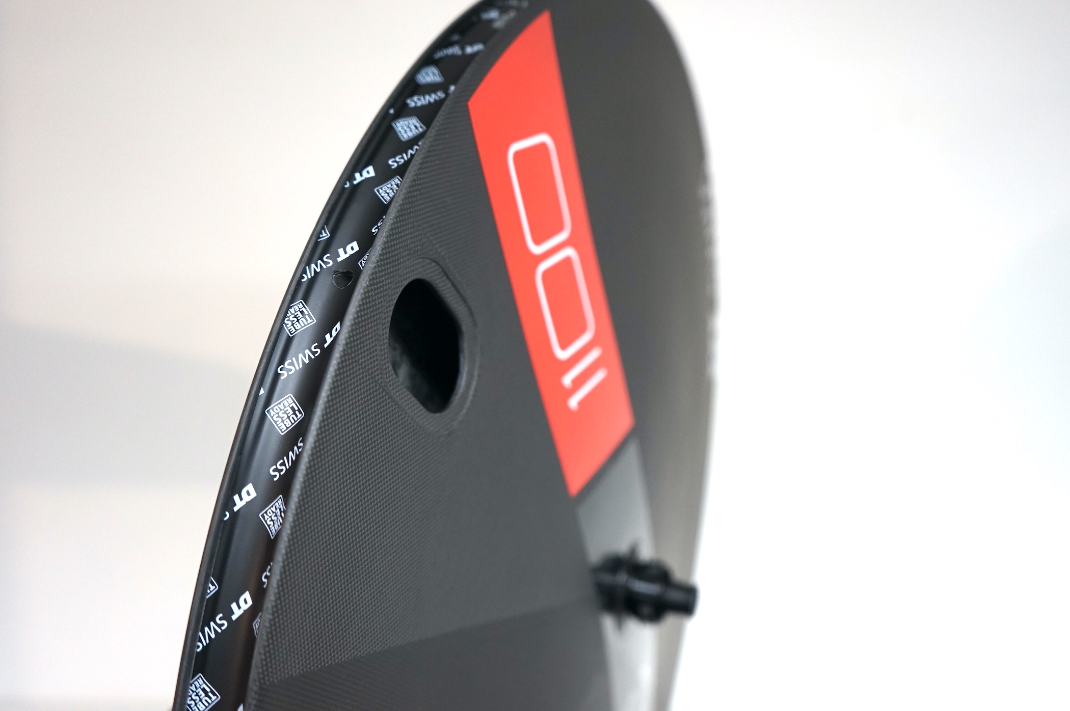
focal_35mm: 33
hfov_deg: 57.3
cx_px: 535
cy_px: 356
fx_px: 980
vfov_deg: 39.9
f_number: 4
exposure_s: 1/60
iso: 1250
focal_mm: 33
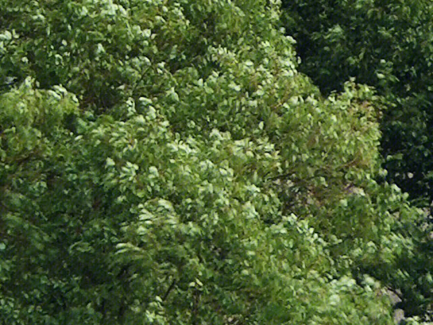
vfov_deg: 3.4
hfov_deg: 4.5
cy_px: -218
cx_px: 232
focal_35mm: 436
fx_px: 5456
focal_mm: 6.22
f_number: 2.2
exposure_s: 1/299
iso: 100
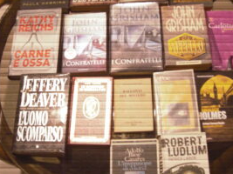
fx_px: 383
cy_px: 79
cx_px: 121
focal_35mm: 57
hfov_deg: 33.8
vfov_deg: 25.6
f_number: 2.7
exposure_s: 1/5
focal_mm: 6.2
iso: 200
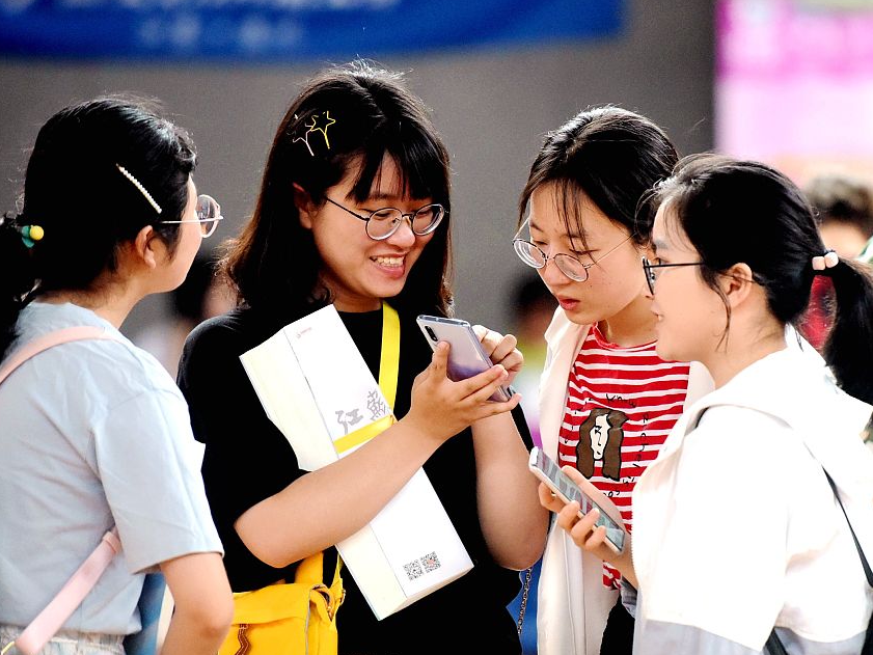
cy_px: 364
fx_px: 6936
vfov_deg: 5.4
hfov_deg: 7.2
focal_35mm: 275
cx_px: 551
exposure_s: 1/1000
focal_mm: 200
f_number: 14
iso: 3200
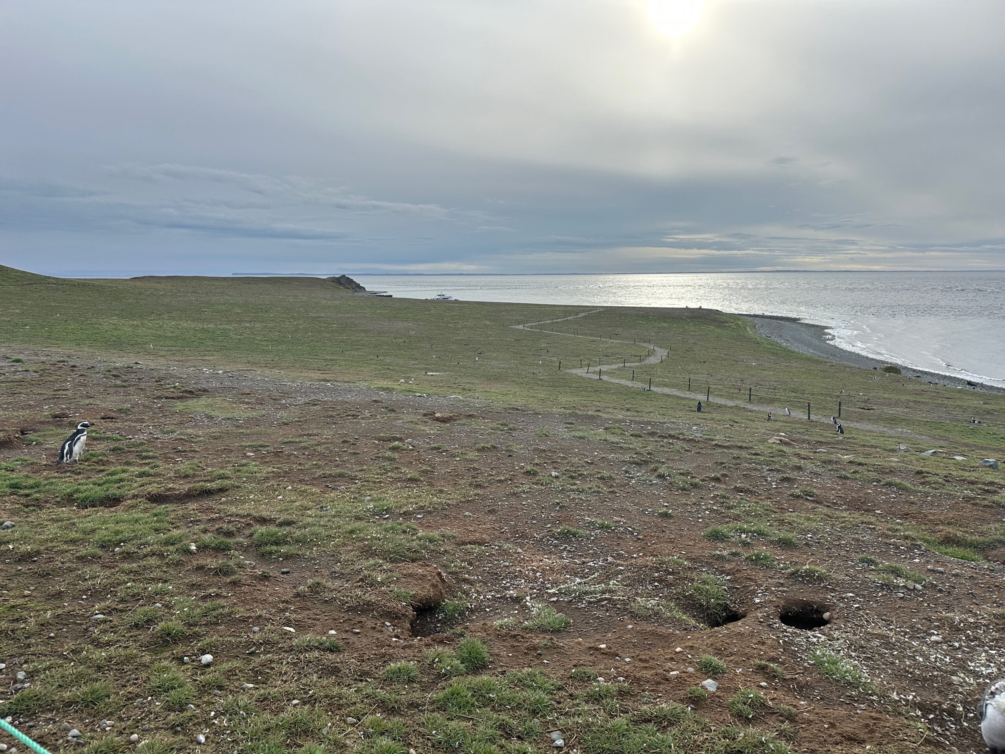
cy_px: 377
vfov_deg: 56.8
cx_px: 502
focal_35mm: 24
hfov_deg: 71.6
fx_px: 697
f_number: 1.78
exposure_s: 1/3155
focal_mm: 6.86
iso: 80
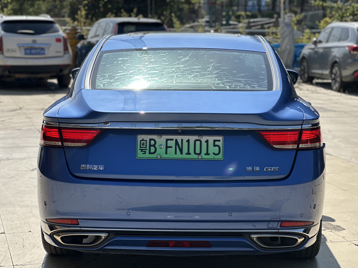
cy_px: 134
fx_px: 796
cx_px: 179
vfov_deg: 19.1
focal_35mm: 77
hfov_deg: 25.3
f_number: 2.8
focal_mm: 9
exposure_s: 1/1107
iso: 32
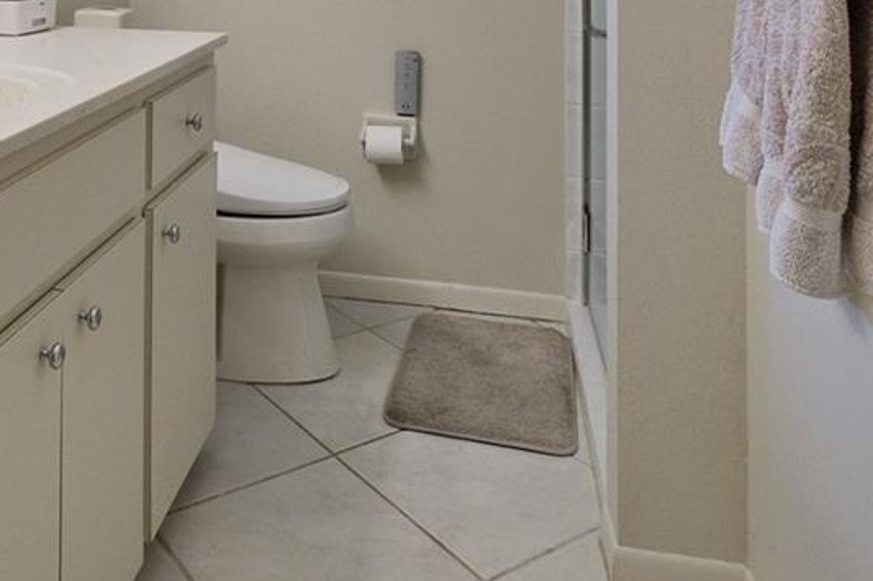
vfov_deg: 31.4
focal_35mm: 36
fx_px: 873
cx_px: 218
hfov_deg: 50.9
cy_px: -101
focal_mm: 8
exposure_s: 1/50
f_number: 5.6
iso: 640
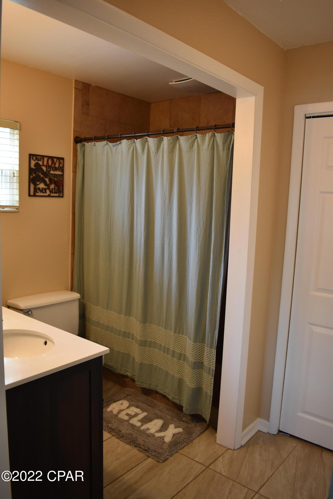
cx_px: 166
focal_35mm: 27
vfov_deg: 67.4
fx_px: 375
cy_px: 250
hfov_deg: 47.9
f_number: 4
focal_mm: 18
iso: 640
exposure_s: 1/60
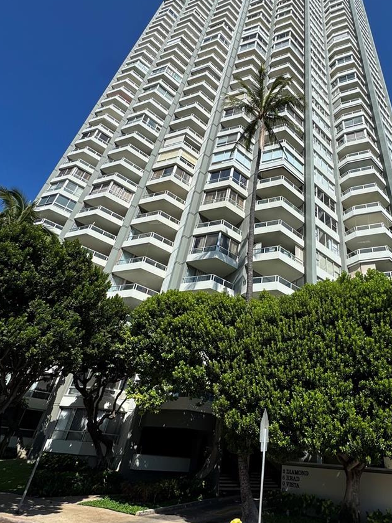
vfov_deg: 81.6
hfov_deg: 64.2
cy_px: 285
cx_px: 263
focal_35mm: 20
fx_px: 302
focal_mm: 2.22
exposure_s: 1/2208
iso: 50
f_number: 2.2
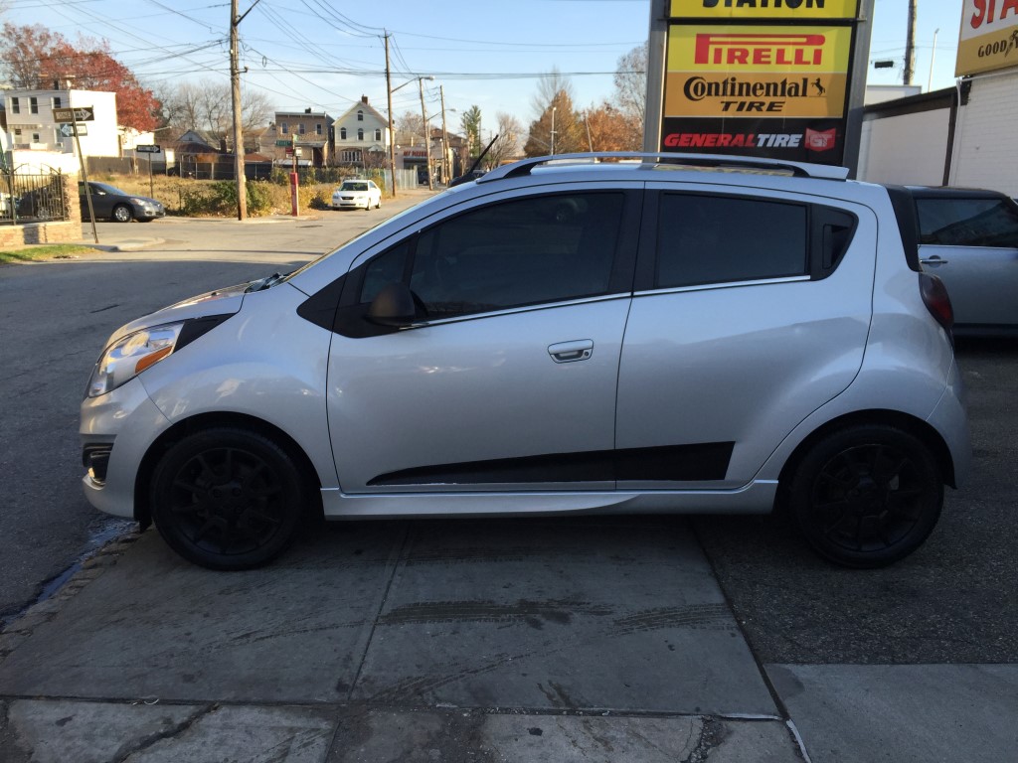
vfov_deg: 48.2
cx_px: 509
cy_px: 382
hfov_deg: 61.7
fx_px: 853
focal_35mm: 29
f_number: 2.2
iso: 32
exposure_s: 1/648
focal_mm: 4.15
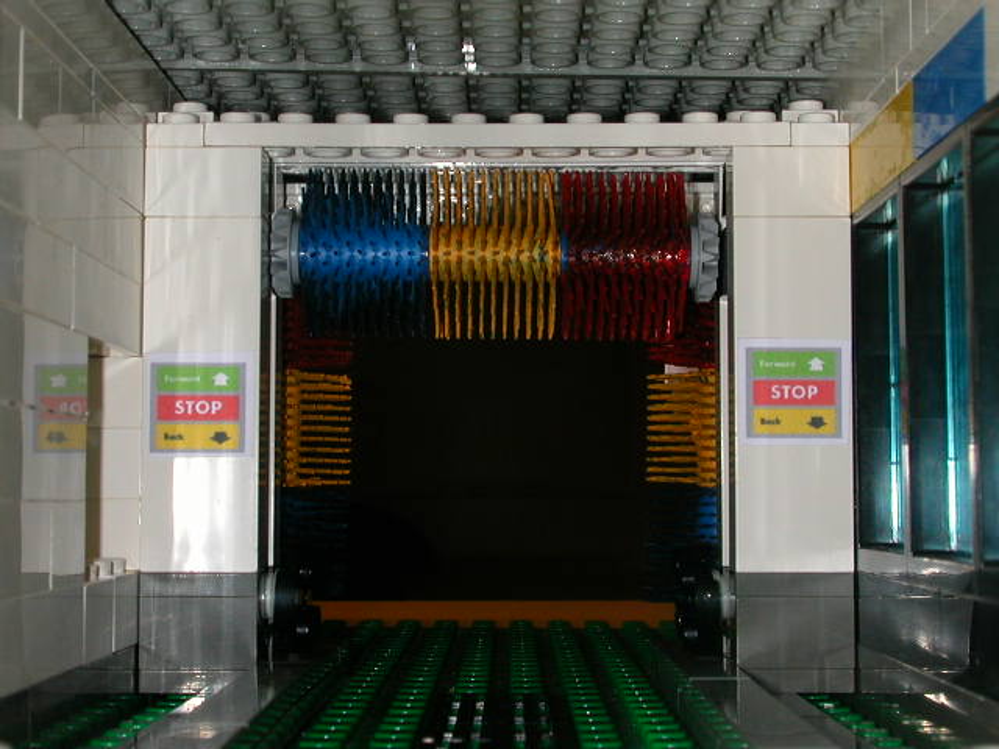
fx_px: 1847
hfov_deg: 30.3
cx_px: 500
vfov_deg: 22.9
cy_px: 374
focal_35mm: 64
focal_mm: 9.7
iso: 100
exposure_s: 1/59.9
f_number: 5.9
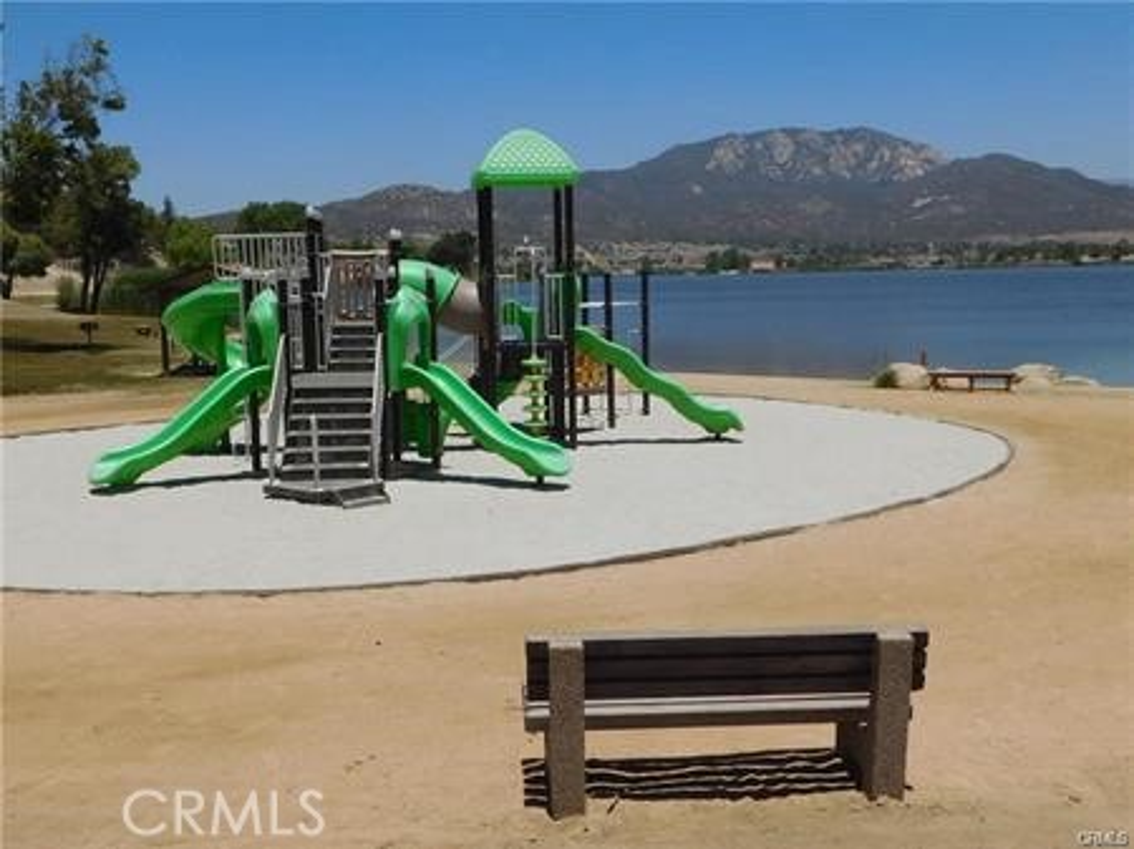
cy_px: 424
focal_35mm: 40
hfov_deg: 46.8
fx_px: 1310
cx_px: 567
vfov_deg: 35.9
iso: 125
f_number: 7.2
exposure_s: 1/800
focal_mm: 7.1
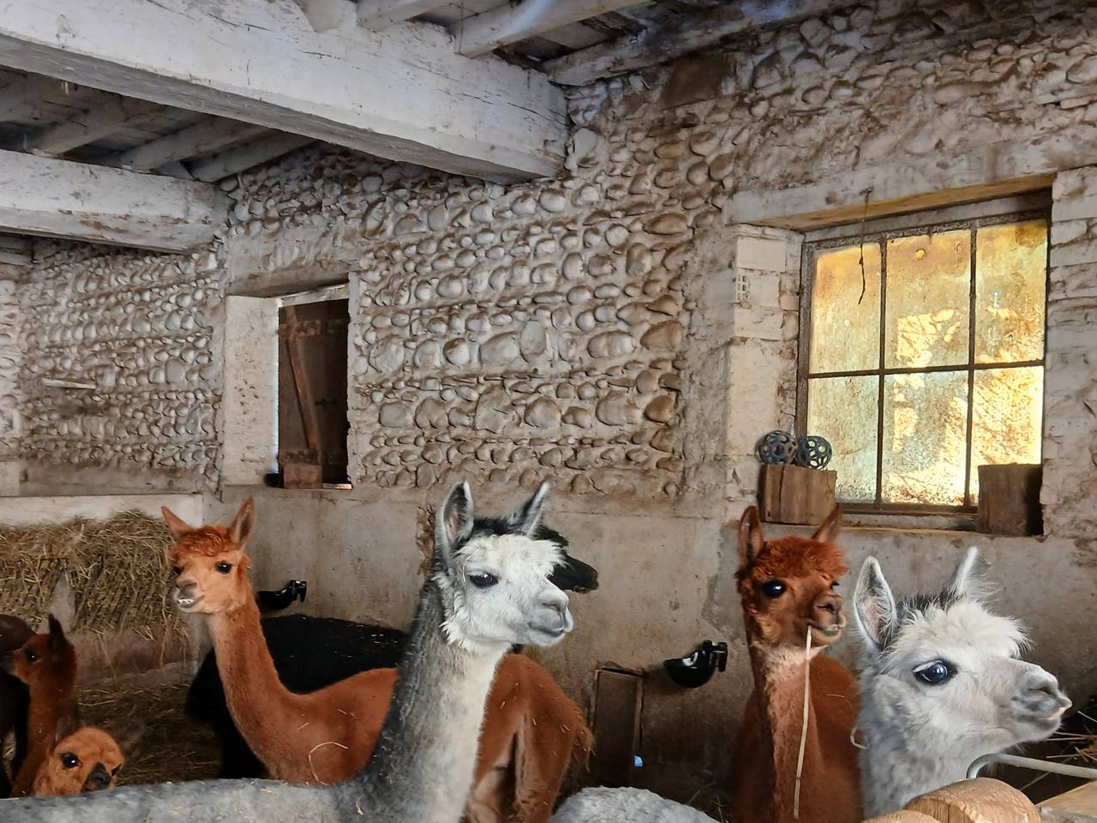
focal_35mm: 39
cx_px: 501
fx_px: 1236
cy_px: 552
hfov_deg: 47.8
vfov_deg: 36.4
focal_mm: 3.98
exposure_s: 1/50
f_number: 1.8
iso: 100
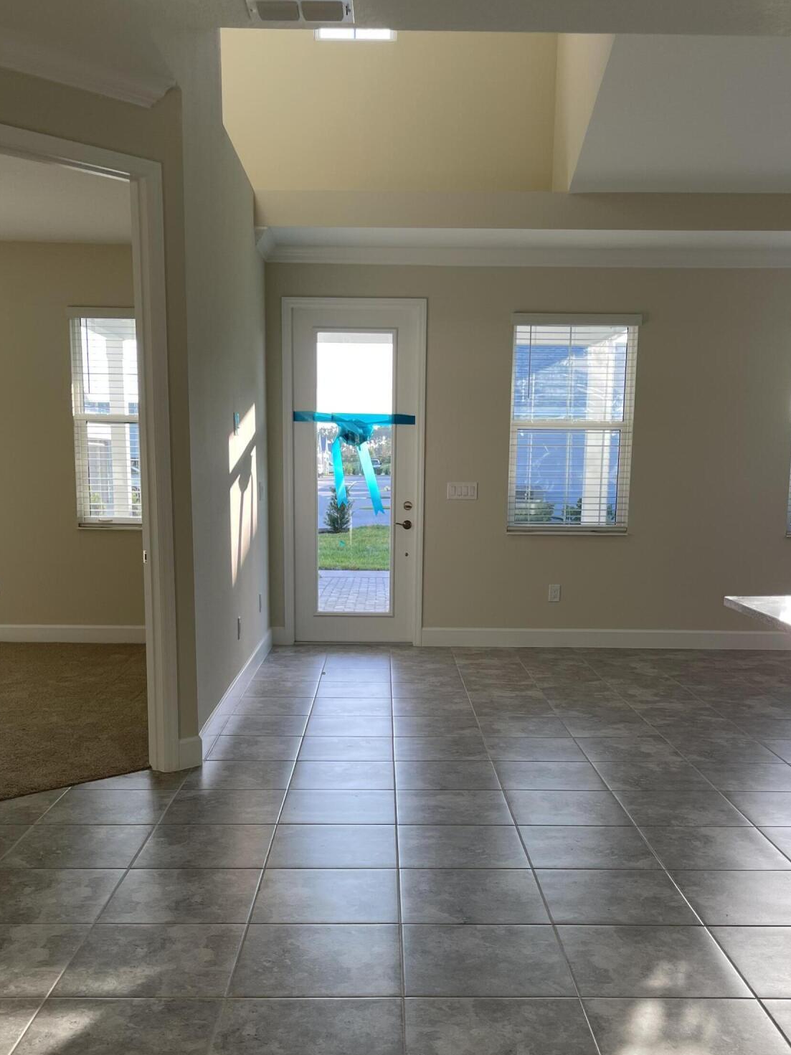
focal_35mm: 34
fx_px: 1036
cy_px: 647
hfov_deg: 41.8
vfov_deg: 53.5
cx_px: 404
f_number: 1.6
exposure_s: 1/142
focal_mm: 5.1
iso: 32
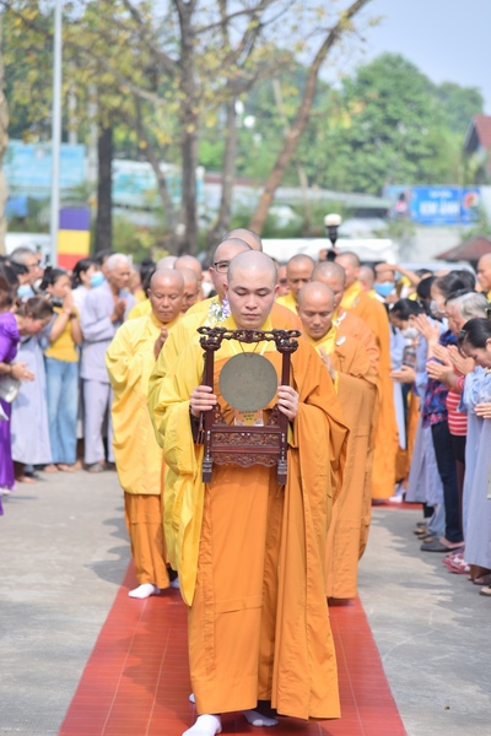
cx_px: 255
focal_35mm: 130
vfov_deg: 15.8
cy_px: 381
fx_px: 2659
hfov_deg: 10.5
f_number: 4
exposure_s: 1/320
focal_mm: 120
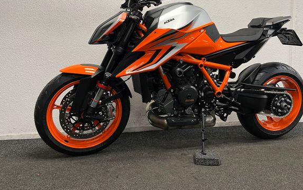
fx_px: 256
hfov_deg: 61.1
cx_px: 169
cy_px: 63
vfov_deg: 40.1
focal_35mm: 31
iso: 80
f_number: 1.6
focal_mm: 5.1
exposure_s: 1/50
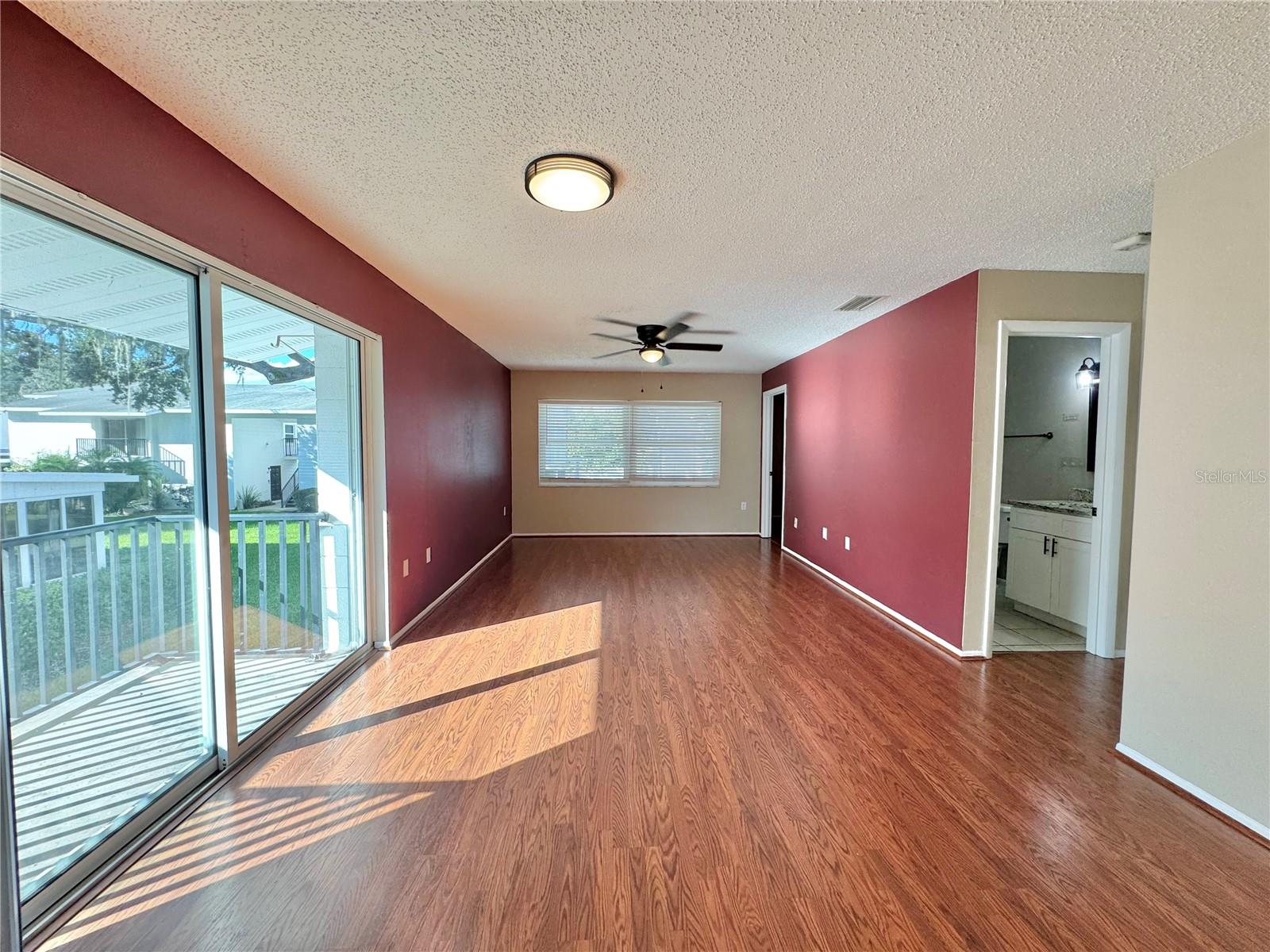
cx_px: 635
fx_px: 514
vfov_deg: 85.7
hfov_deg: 102.1
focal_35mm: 14
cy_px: 476
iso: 125
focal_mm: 2.22
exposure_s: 1/120
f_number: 2.2
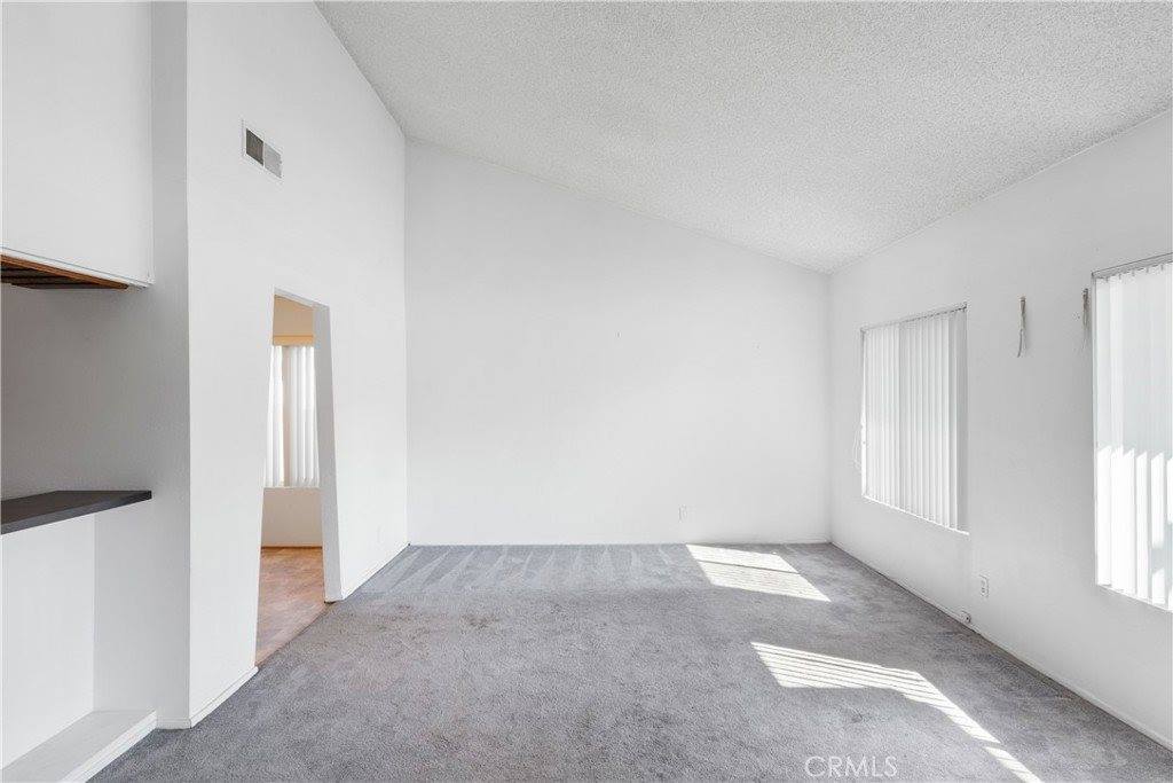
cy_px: 392
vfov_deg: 67.4
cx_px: 586
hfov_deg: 90.0
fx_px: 587
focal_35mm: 18
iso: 100
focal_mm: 18
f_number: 20
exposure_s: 3.2
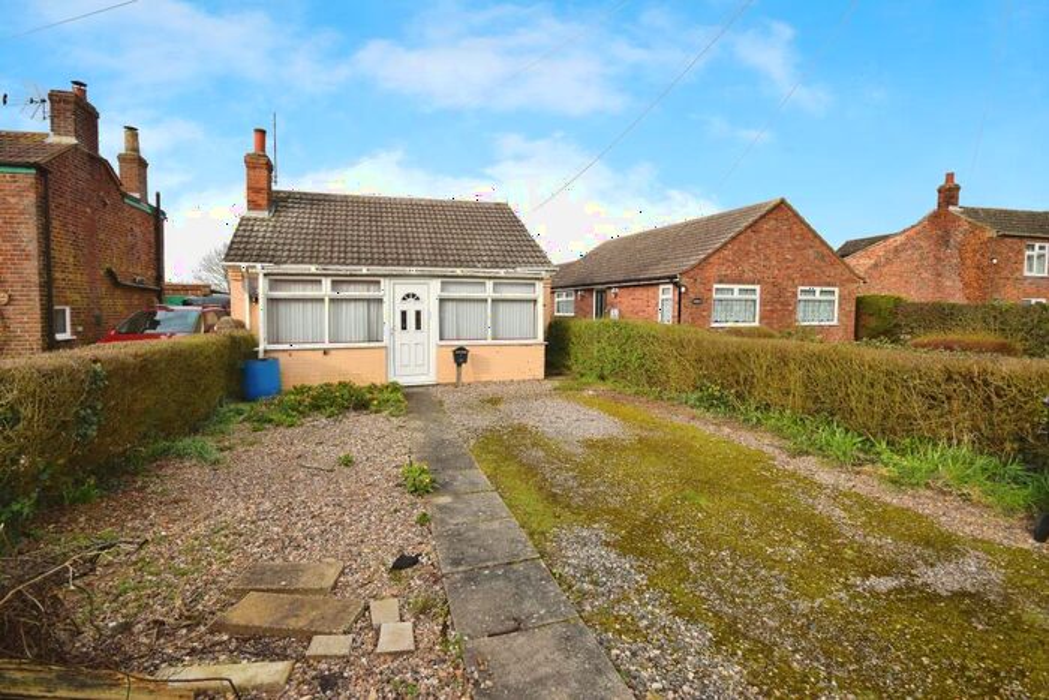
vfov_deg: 69.7
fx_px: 503
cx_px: 524
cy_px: 350
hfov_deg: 92.4
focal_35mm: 17
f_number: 9
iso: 200
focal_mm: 11.5
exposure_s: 1/320
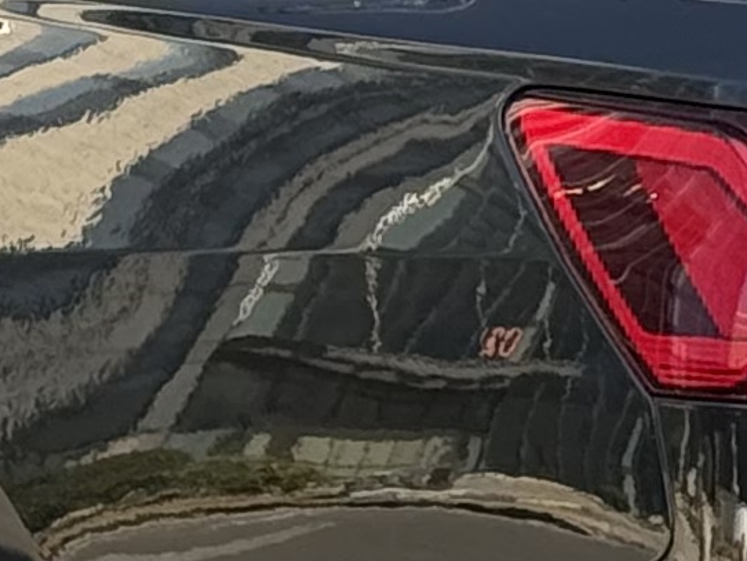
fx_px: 7707
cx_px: -59
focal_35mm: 357
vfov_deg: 4.1
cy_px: -453
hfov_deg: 5.5
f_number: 1.78
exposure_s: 1/706
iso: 80
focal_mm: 6.76
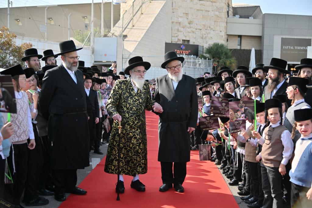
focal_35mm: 40
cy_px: 104
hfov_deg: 48.5
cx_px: 156
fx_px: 347
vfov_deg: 33.4
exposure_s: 1/1000
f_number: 4
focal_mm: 40
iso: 100
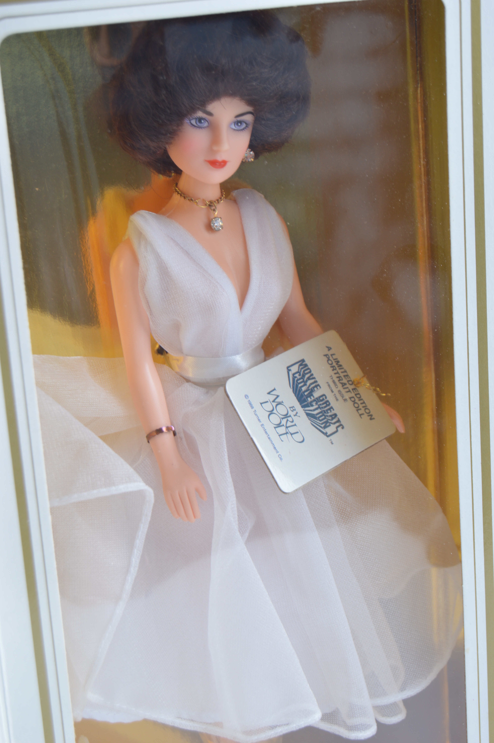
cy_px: 372
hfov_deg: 16.5
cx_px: 247
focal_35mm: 82
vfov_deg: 24.6
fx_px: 1701
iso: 100
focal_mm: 55
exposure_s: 1/30
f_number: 7.1
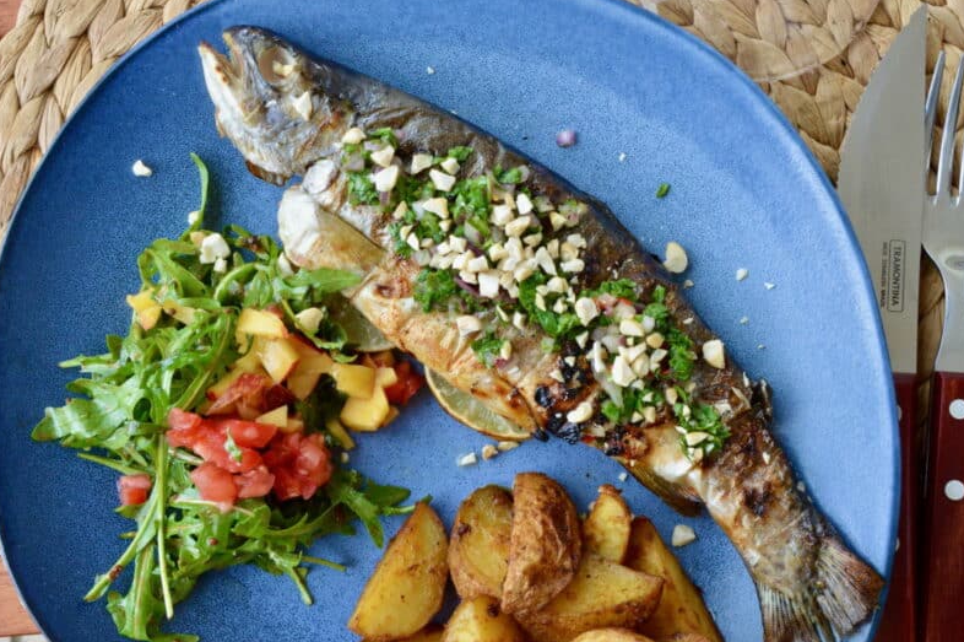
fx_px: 1552
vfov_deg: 23.4
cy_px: 322
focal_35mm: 58
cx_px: 478
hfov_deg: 34.5
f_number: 18
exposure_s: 1/60
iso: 1250
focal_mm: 38
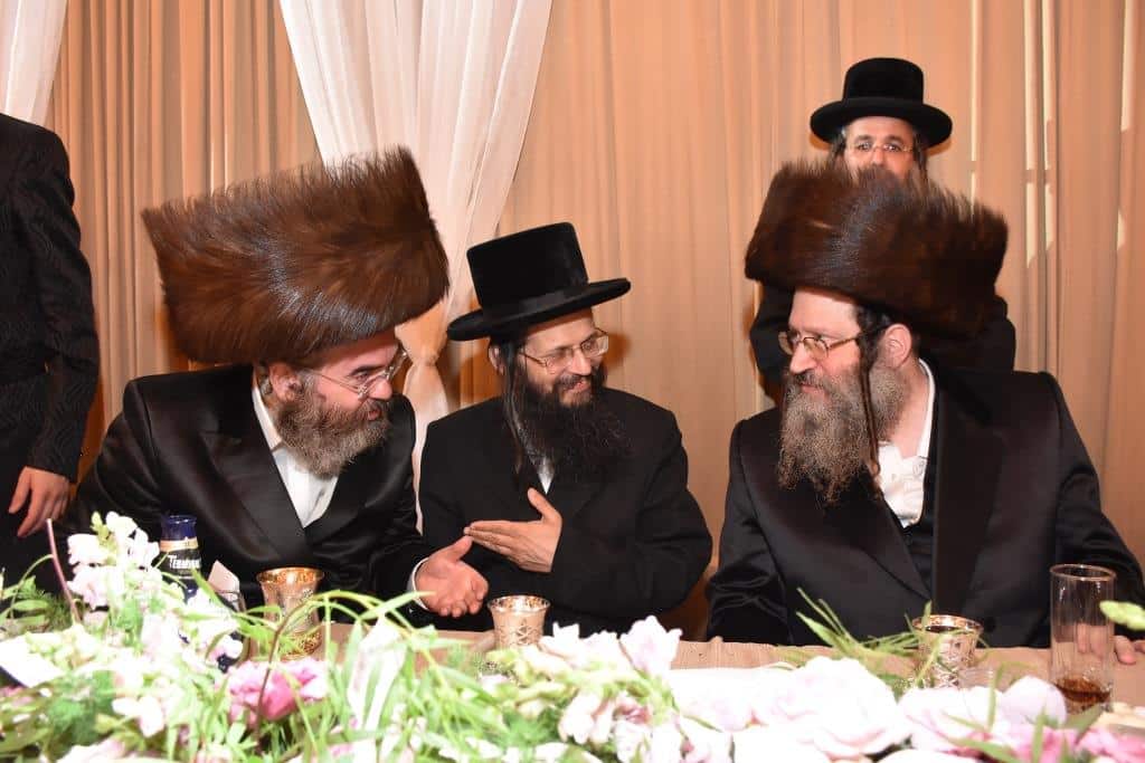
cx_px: 572
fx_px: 859
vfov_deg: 47.9
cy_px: 382
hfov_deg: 67.4
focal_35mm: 27
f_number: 6.3
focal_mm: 18
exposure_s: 1/100
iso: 2000
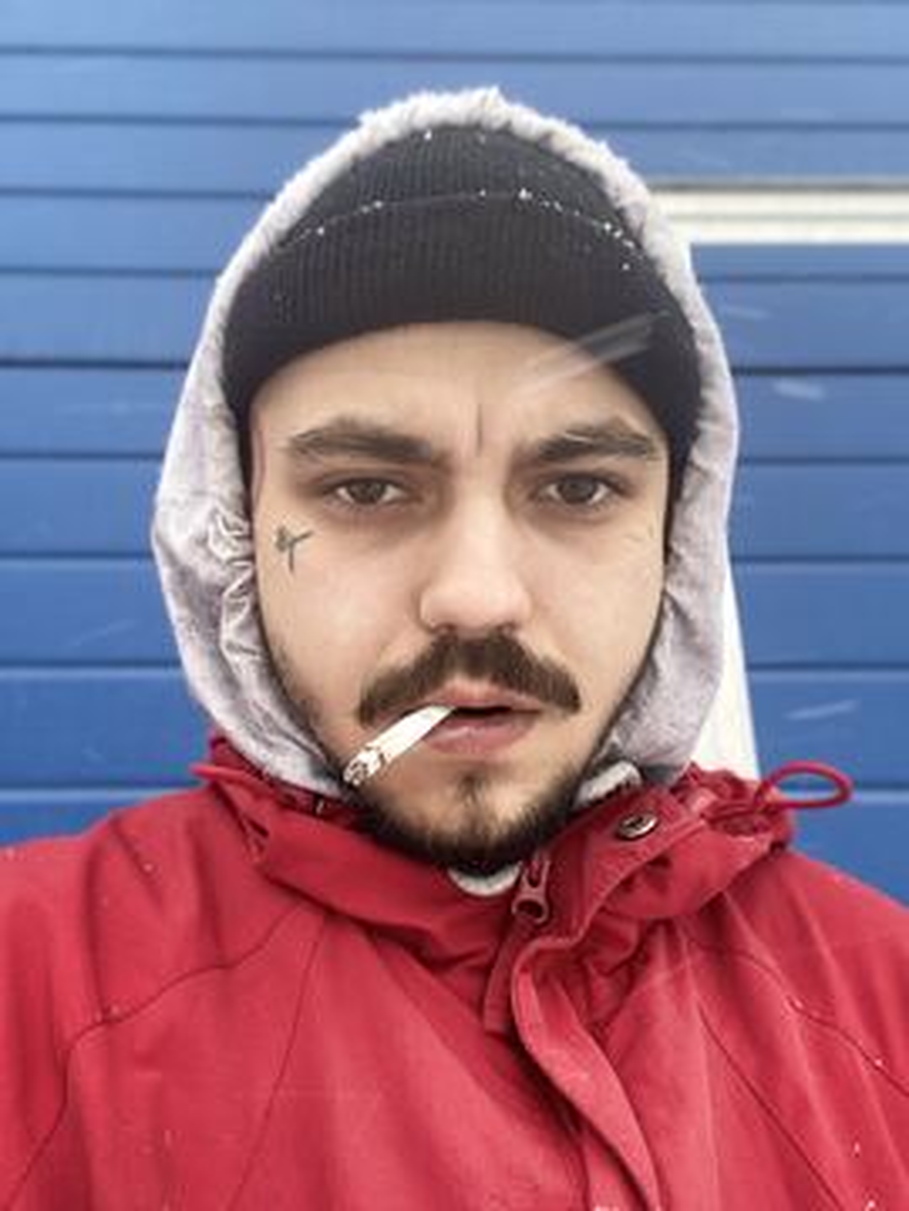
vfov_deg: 60.0
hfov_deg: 46.8
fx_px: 1050
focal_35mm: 30
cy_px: 606
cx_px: 454
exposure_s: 1/60
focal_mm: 2.71
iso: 100
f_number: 2.2
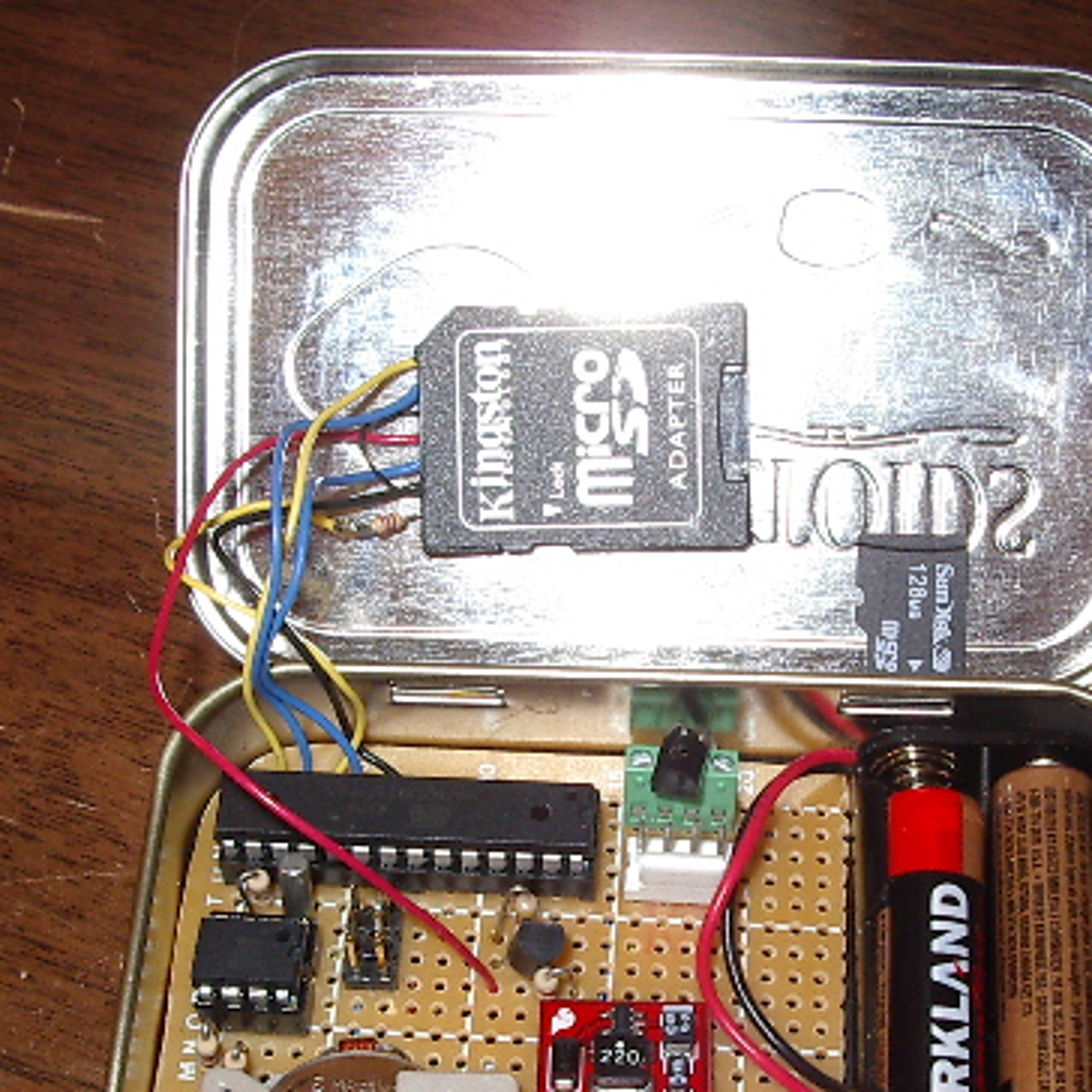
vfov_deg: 28.9
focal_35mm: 59
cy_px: 717
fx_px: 2106
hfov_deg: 29.0
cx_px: 672
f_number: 4.8
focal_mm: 5.8
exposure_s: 1/60
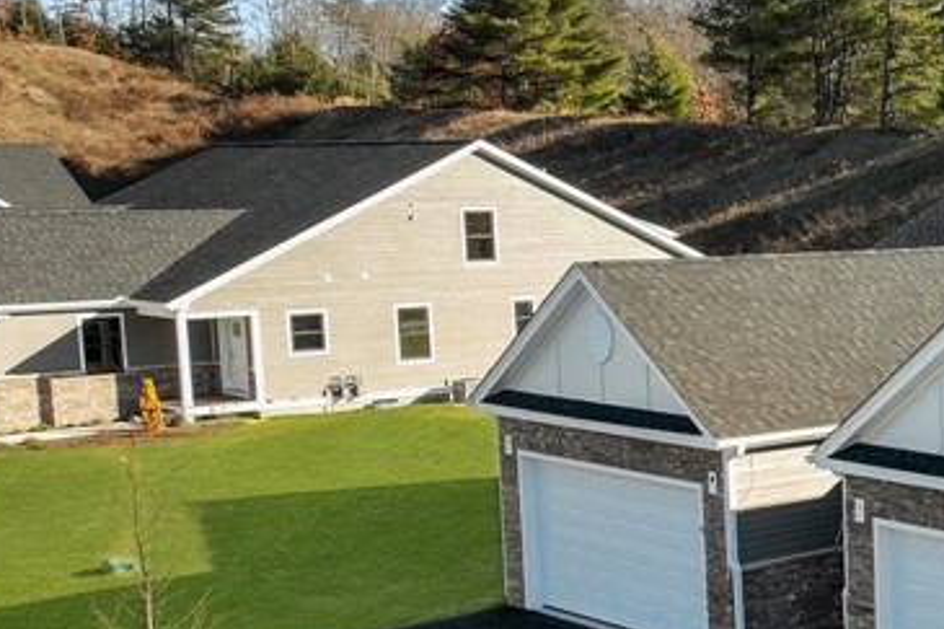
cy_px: 405
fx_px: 1835
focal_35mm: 70
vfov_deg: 19.4
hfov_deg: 24.5
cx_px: 1288
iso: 100
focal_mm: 12.29
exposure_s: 1/120
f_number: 2.8
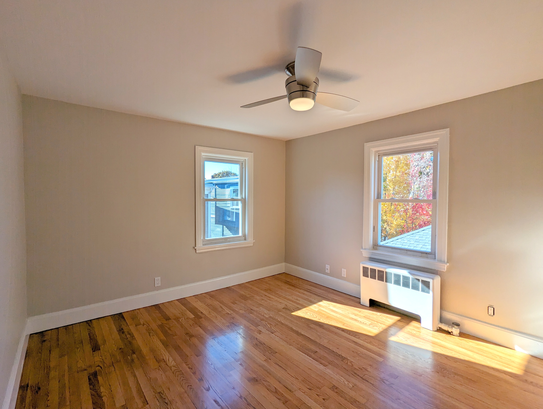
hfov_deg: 94.4
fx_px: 251
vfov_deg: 78.2
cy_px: 204
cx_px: 272
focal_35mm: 16
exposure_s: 1/659
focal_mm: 2.35
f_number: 2.2
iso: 51
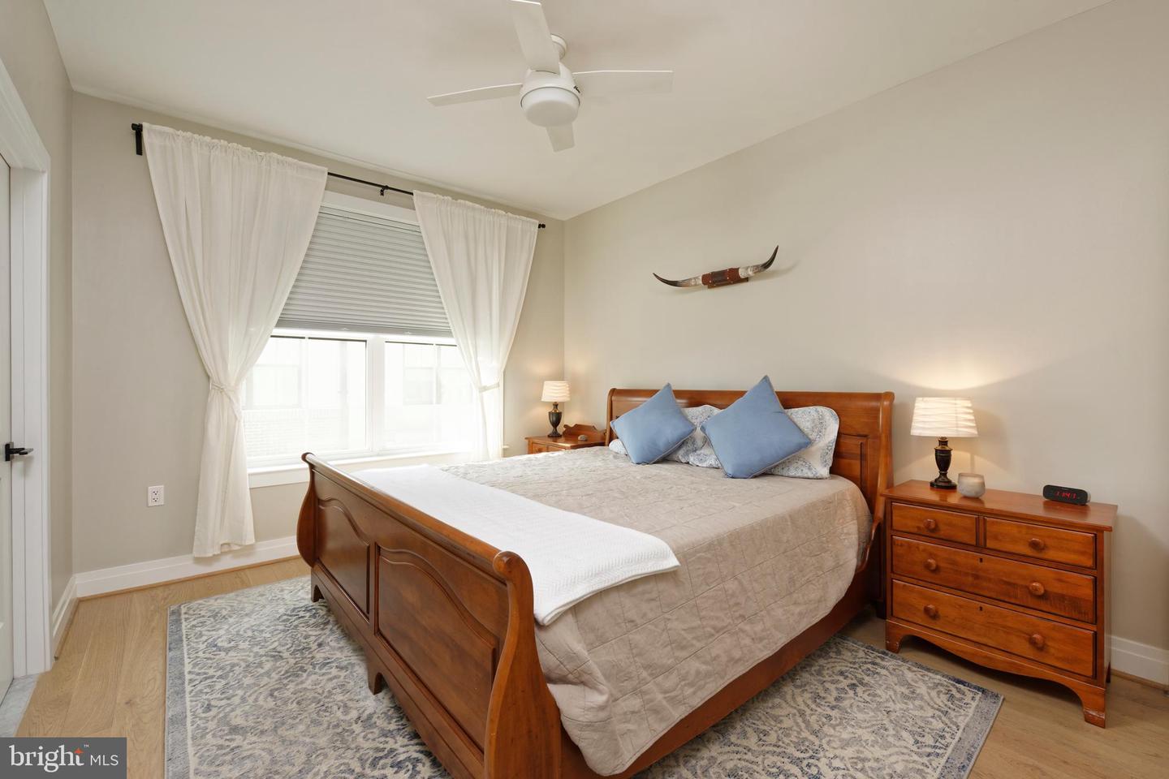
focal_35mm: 15
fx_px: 487
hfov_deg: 100.4
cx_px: 584
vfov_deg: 77.3
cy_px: 390
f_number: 16
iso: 320
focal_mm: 15
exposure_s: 1/6
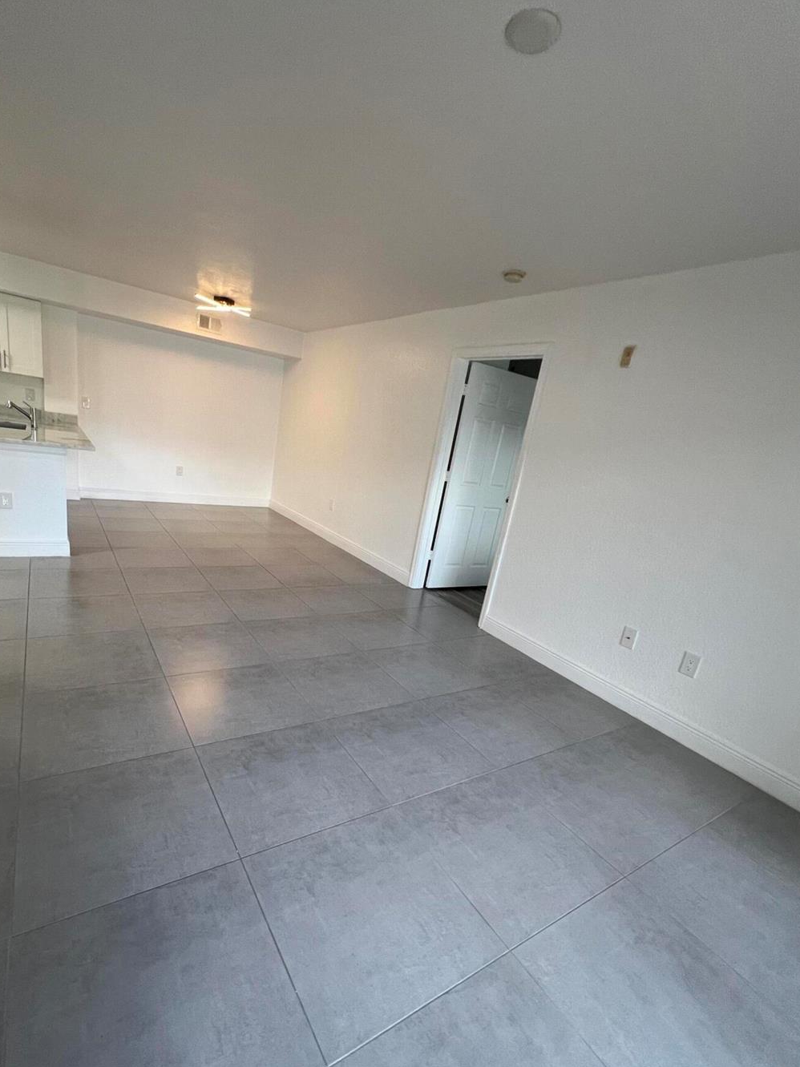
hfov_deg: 81.5
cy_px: 576
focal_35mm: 15
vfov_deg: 98.0
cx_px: 362
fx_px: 462
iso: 200
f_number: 1.8
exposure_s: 1/120
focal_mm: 1.57
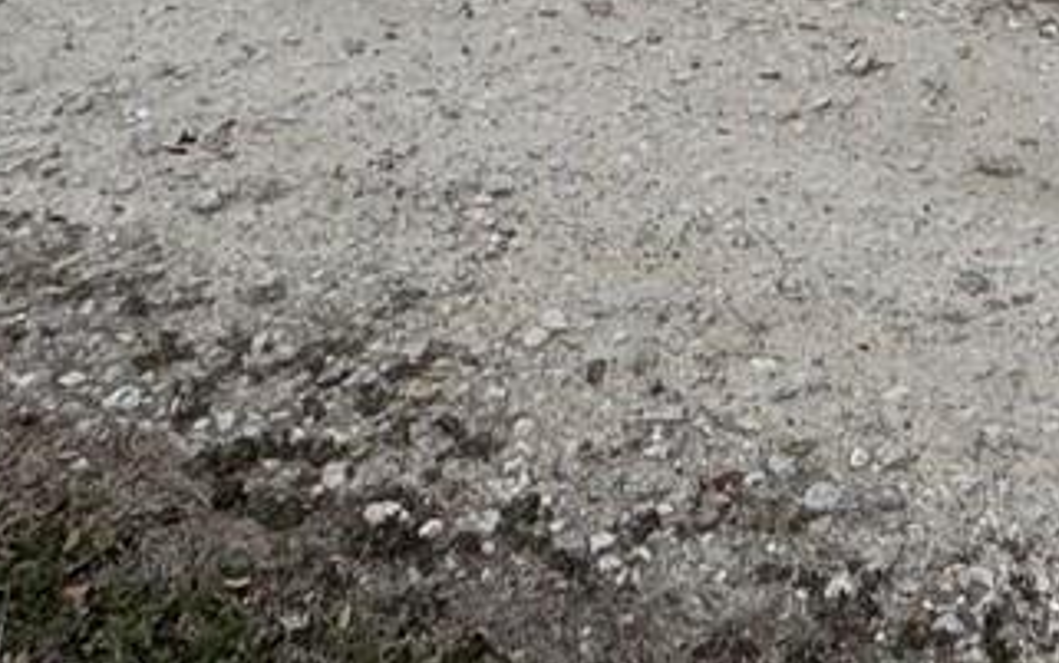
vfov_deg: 11.5
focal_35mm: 74
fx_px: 2137
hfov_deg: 26.8
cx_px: 960
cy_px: -1257
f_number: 2.2
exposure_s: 1/2146
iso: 50
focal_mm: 2.22
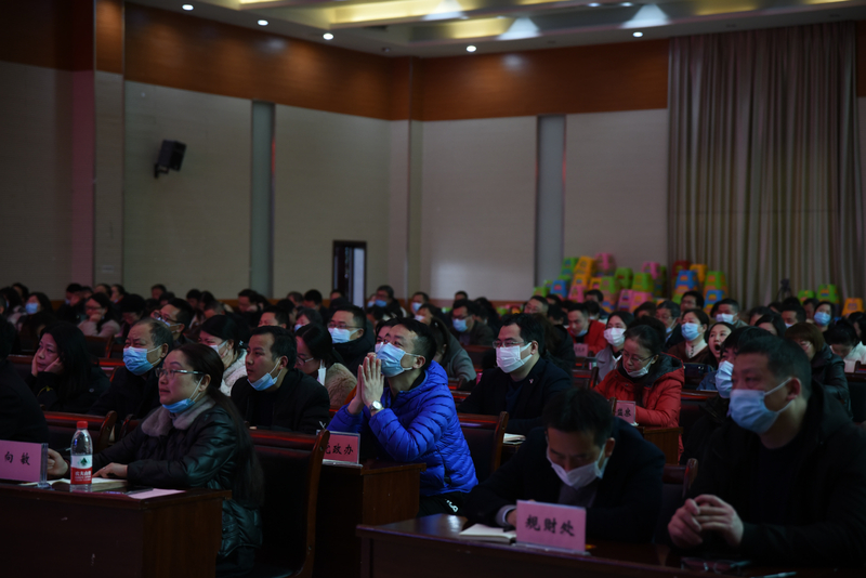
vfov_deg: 19.5
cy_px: 289
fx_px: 1684
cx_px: 433
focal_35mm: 70
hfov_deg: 28.8
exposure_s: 1/100
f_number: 3.2
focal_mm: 70
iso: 1000
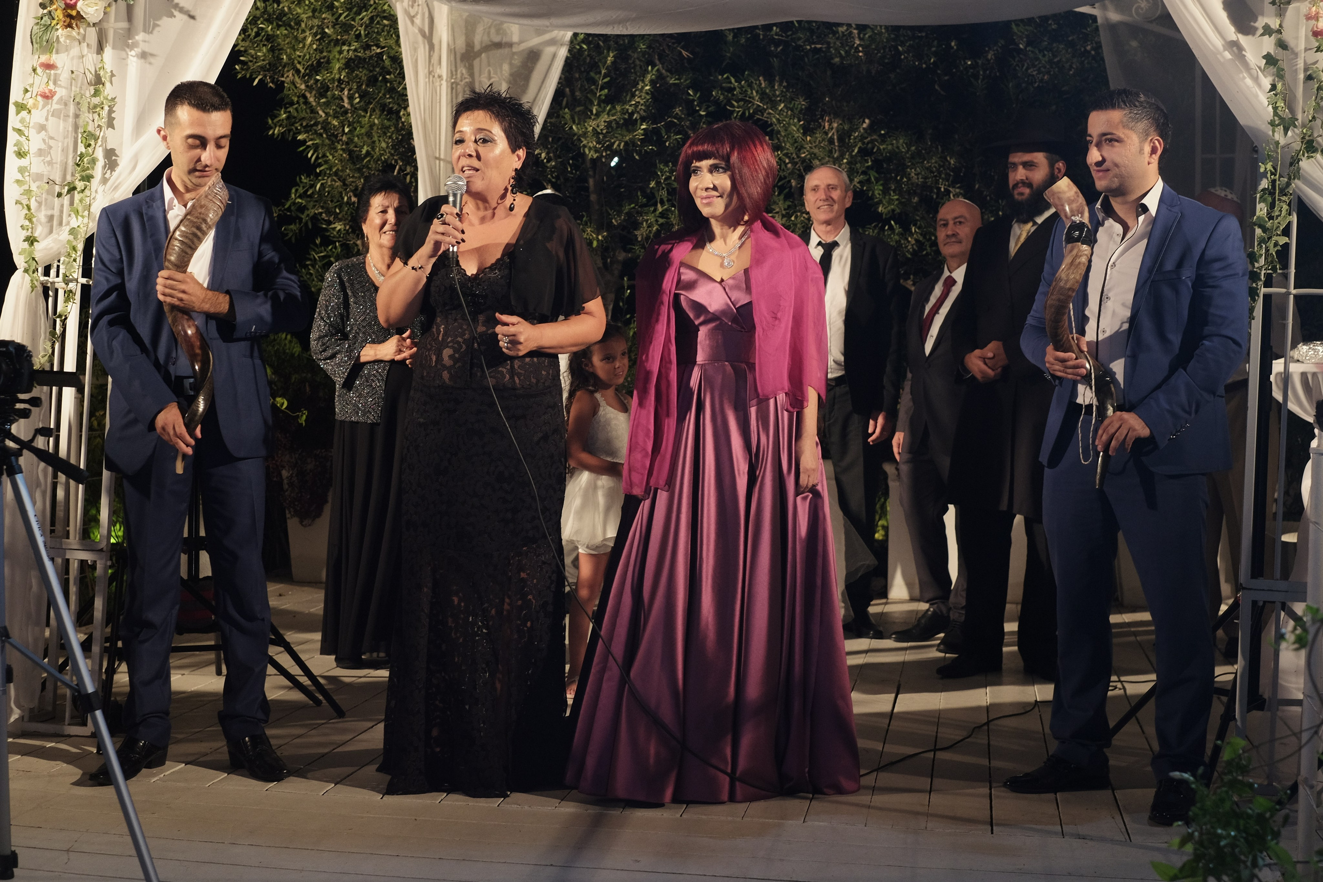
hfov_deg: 37.5
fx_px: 1948
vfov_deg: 25.5
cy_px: 441
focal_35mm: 53
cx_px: 662
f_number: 3.6
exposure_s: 1/180
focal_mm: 35
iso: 1250
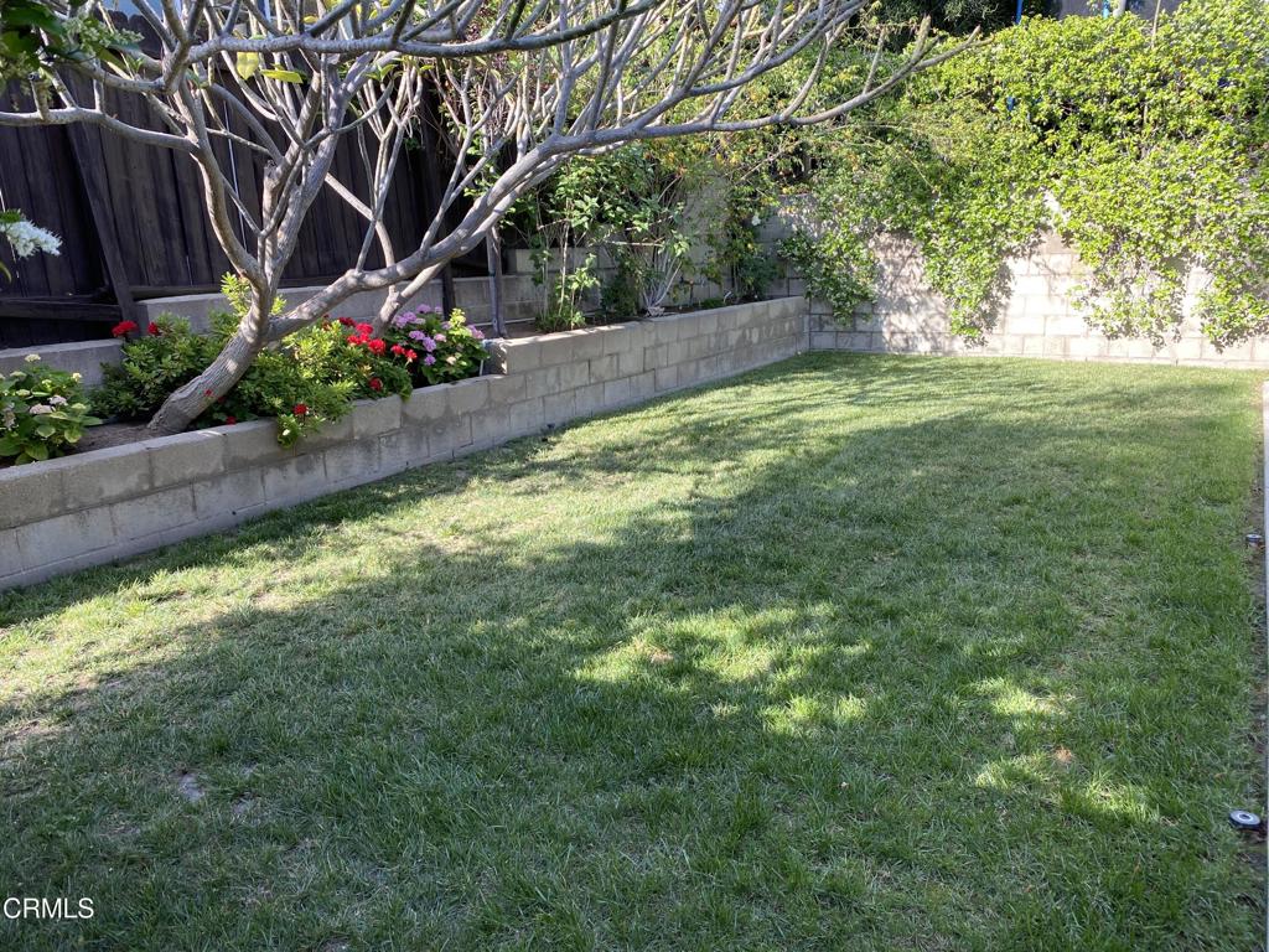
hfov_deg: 67.3
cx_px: 634
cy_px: 476
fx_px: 953
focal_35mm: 26
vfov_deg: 53.1
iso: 32
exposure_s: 1/217
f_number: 1.8
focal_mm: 4.25
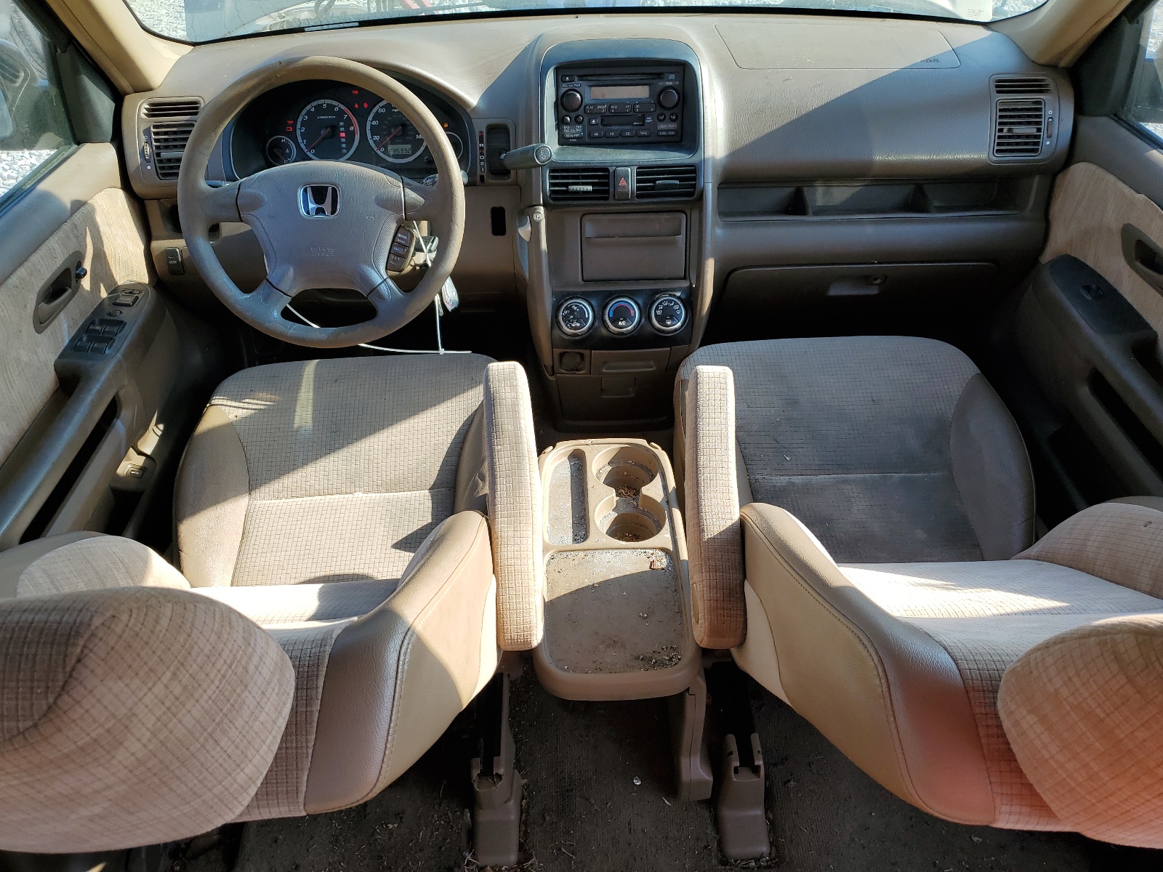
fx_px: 874
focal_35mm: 26
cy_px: 436
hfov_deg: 67.3
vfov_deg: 53.1
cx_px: 582
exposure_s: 1/500
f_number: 1.5
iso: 50
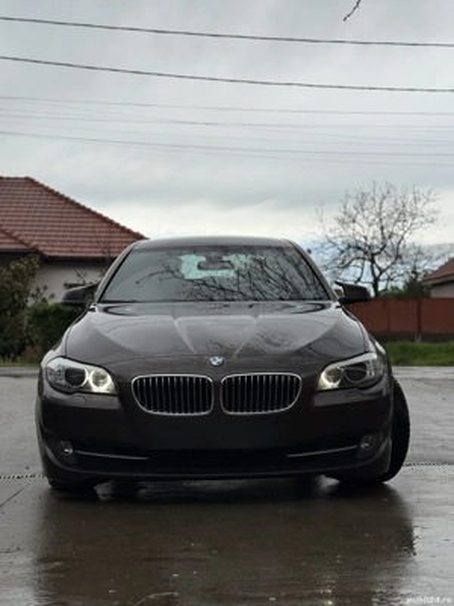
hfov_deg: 30.3
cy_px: 303
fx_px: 839
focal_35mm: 48
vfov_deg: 39.7
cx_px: 227
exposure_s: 1/2976
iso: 64
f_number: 1.78
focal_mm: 6.76
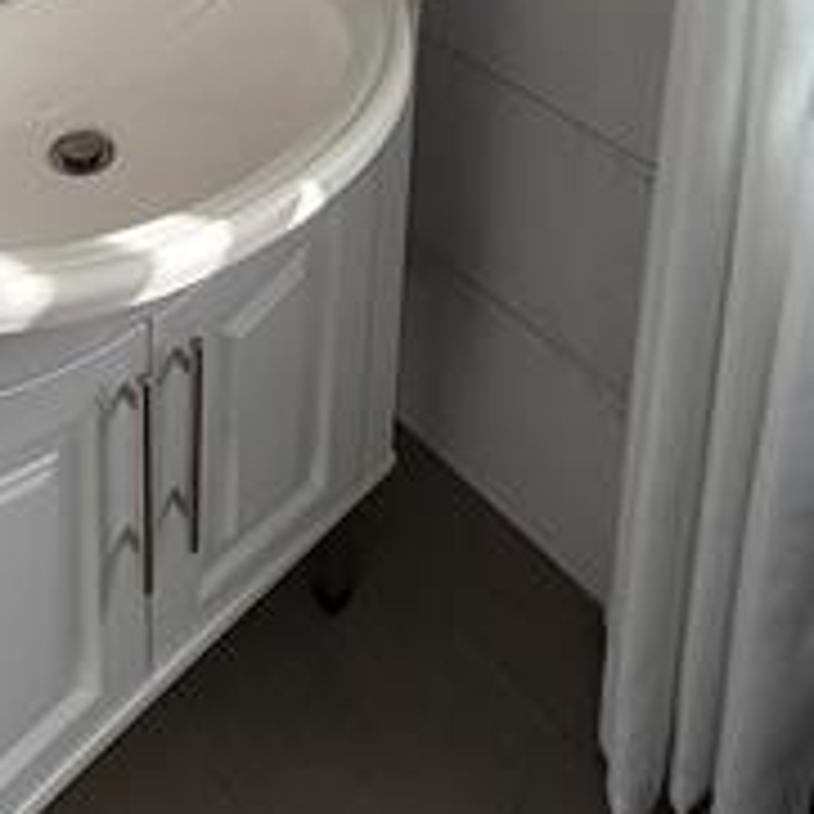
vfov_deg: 28.7
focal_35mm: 41
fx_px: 1091
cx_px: 279
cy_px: -364
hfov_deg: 40.5
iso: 50
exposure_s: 1/121
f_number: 2.2
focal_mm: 2.22
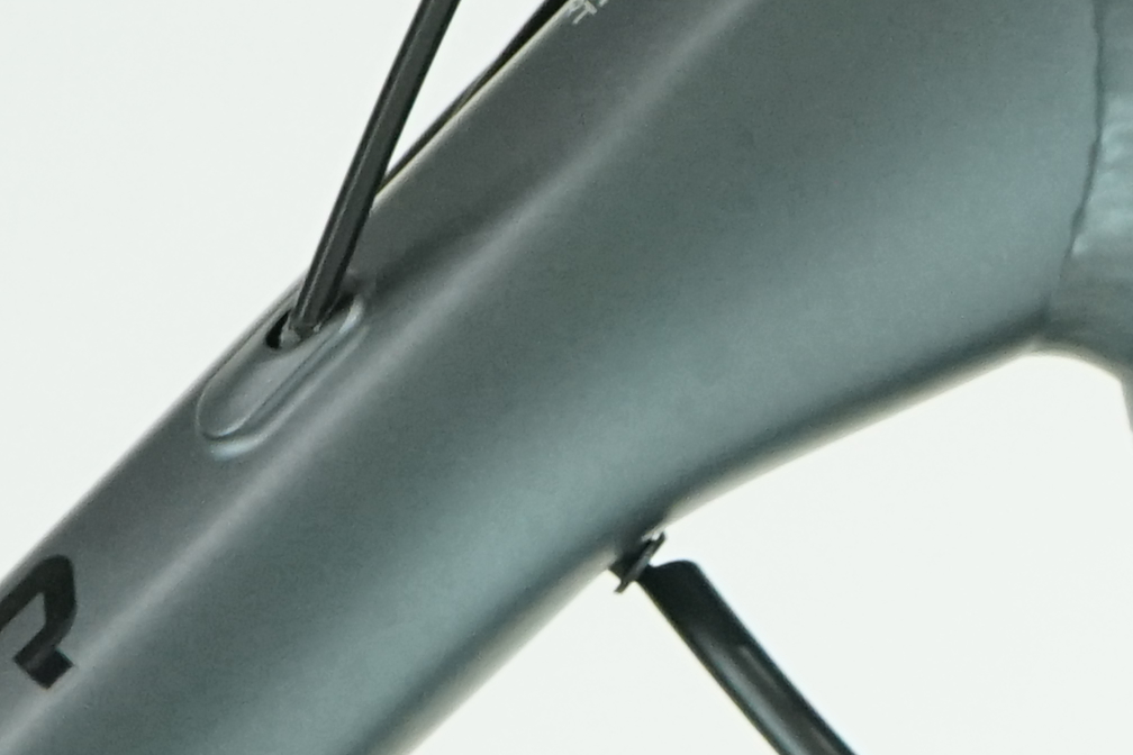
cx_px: 1947
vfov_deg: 5.3
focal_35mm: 250
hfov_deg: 8.0
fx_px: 7867
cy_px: 1697
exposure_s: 1/200
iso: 2500
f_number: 6.3
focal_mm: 42
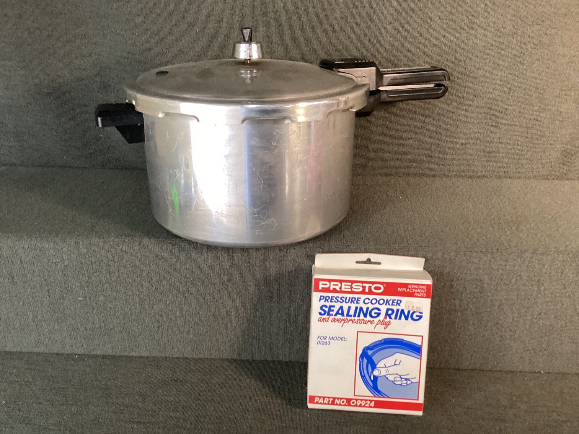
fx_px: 519
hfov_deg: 58.3
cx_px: 290
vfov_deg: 45.4
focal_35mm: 31
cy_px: 217
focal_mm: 3.3
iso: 320
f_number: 2.4
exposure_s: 1/60
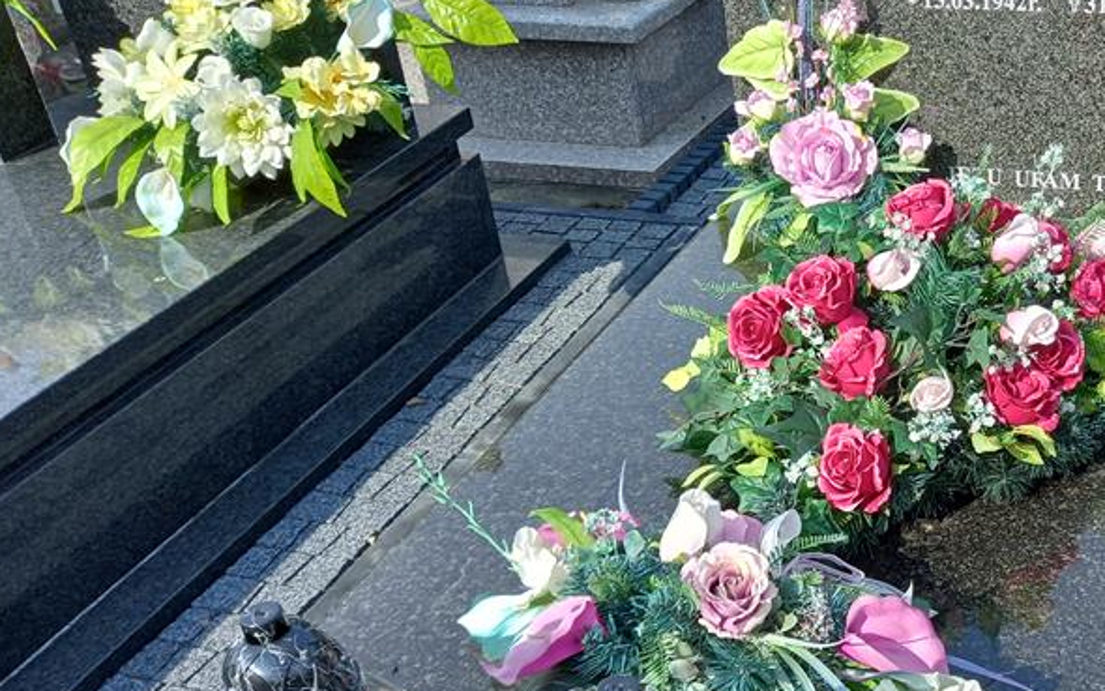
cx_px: 940
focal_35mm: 46
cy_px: 472
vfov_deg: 27.8
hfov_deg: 40.9
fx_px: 1386
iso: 25
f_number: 2
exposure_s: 1/367
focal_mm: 4.6
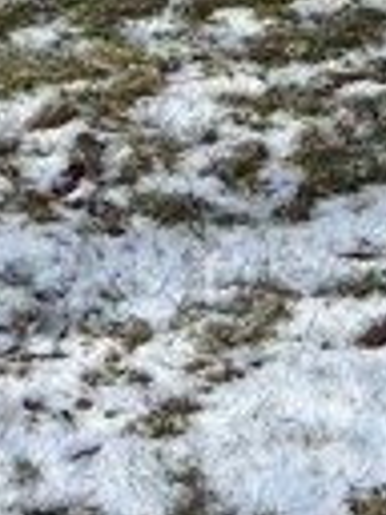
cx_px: 145
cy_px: -760
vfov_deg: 10.6
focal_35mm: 156
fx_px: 2319
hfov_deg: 9.5
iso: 50
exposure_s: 1/2933
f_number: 1.6
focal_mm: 5.96
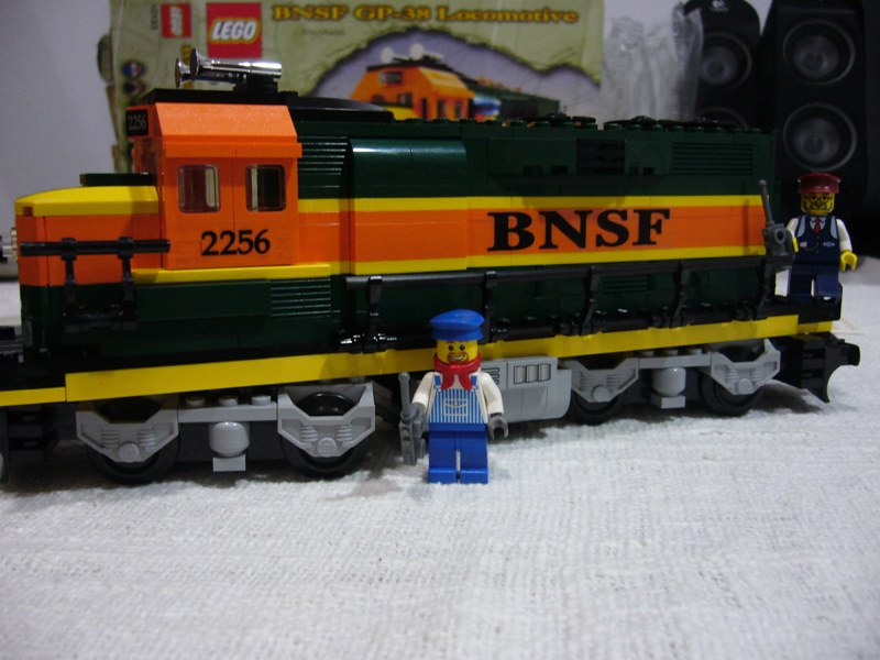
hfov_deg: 52.6
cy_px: 330
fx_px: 890
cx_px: 440
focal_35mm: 35
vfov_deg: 40.7
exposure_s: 1/8
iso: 200
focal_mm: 5.8
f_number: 2.8
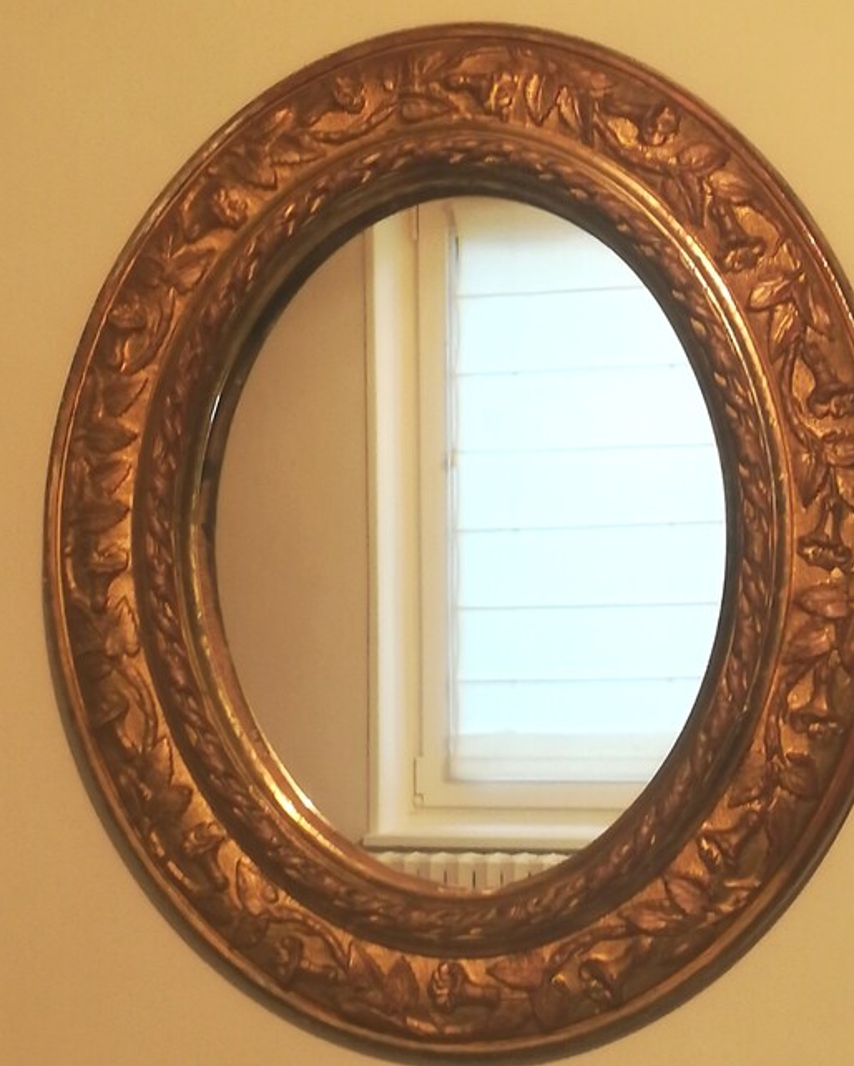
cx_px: 477
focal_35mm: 79
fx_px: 2495
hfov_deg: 19.4
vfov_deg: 24.1
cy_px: 550
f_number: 2.2
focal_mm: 3.83
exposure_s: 1/30
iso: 320
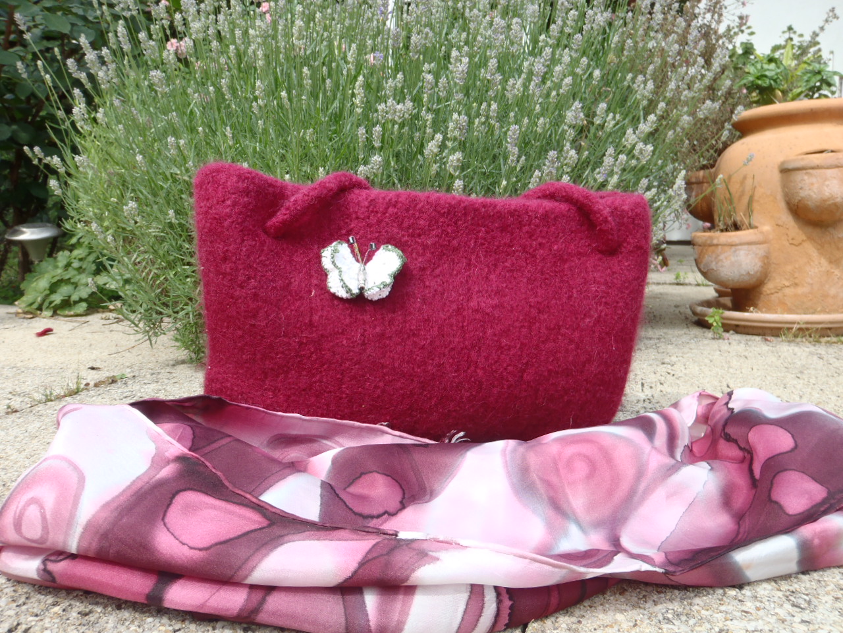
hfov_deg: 63.4
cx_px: 422
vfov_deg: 49.7
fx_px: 682
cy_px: 316
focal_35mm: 28
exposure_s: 1/160
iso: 64
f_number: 4
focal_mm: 5
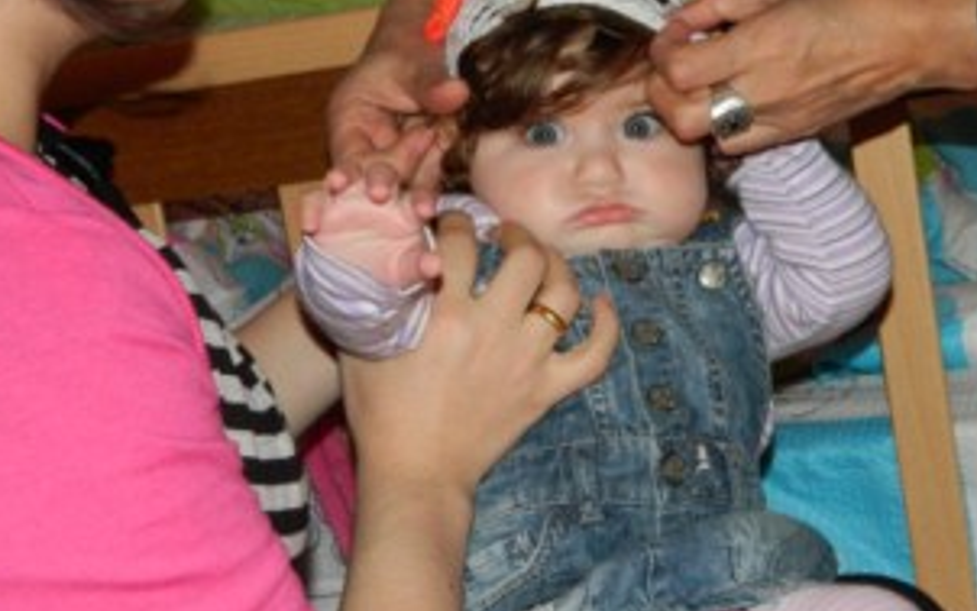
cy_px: 462
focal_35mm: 92
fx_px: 2451
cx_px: 786
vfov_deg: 14.2
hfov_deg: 22.2
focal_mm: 7.3
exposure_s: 1/40
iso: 200
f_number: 3.5
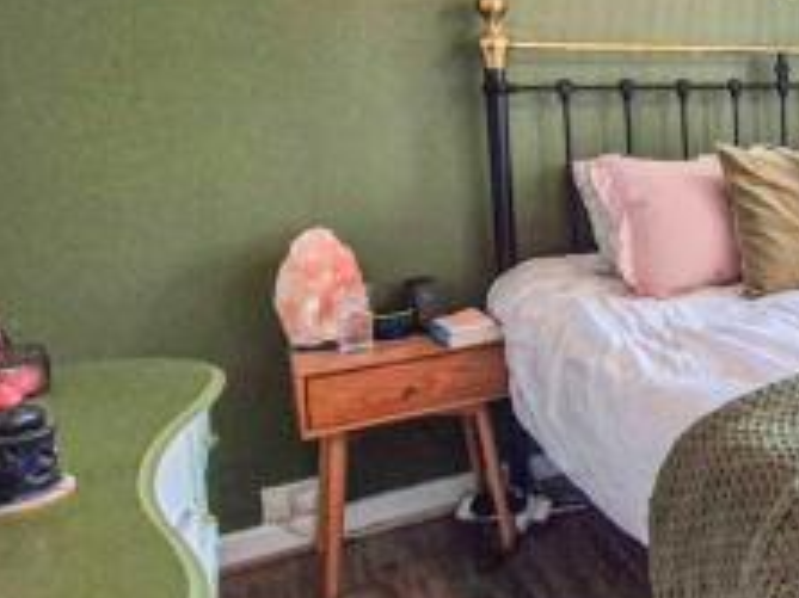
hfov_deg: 39.5
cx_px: 951
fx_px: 784
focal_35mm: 34
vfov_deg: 40.8
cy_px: 163
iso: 125
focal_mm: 2.2
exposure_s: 1/50
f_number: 2.2
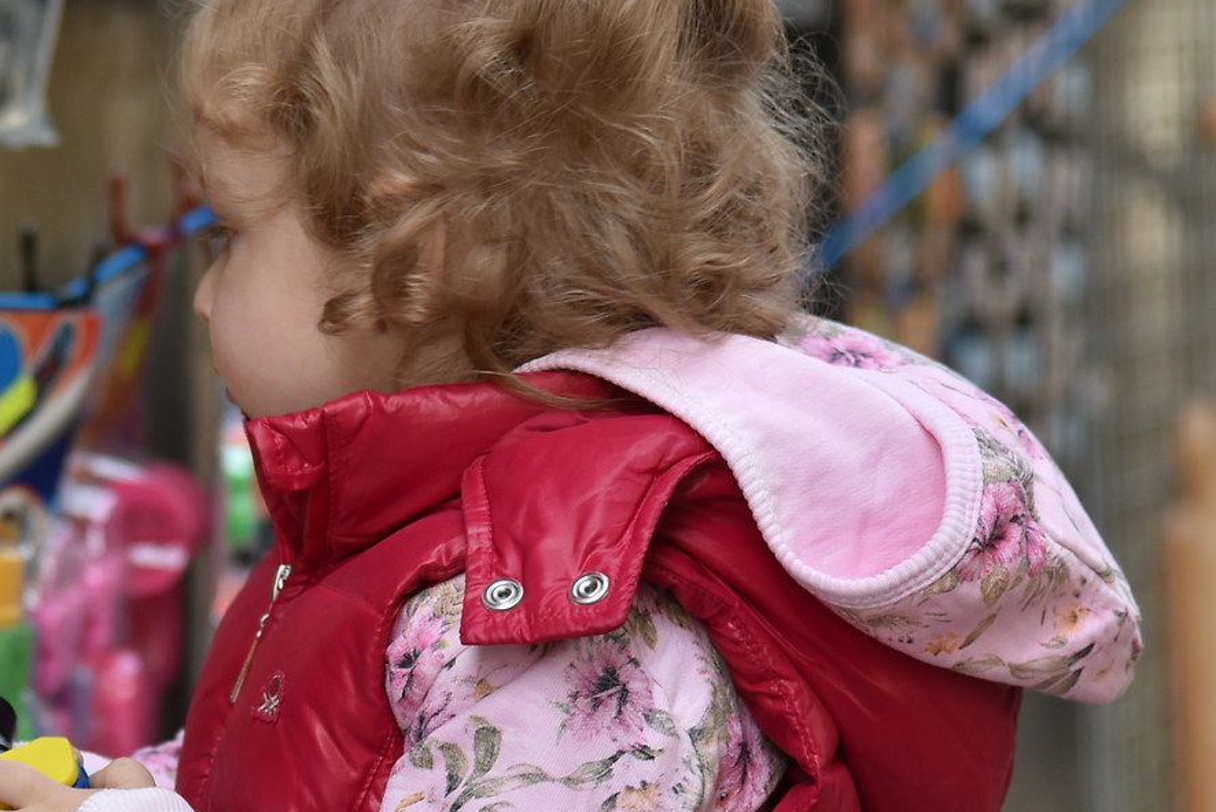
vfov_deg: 4.2
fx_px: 10985
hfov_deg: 6.3
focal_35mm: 325
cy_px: 553
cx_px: 108
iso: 400
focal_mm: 120
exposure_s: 1/320
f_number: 4
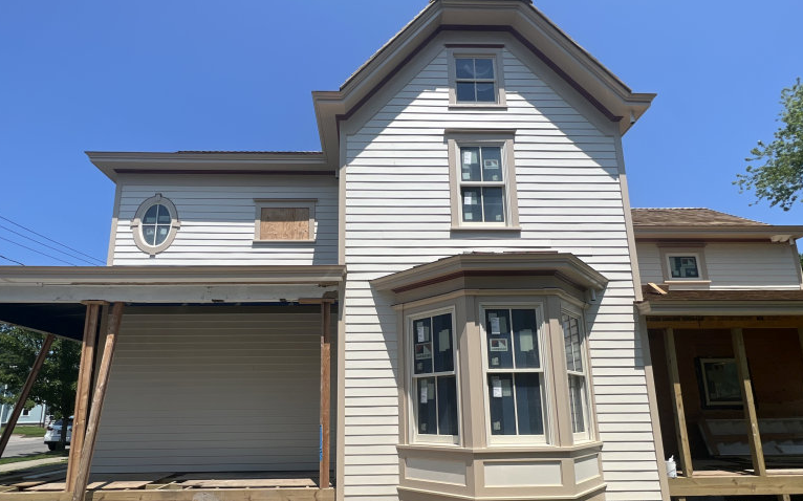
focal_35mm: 18
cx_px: 383
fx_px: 394
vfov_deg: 63.4
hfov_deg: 91.1
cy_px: 331
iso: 32
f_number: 1.8
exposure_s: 1/2320
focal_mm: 1.57
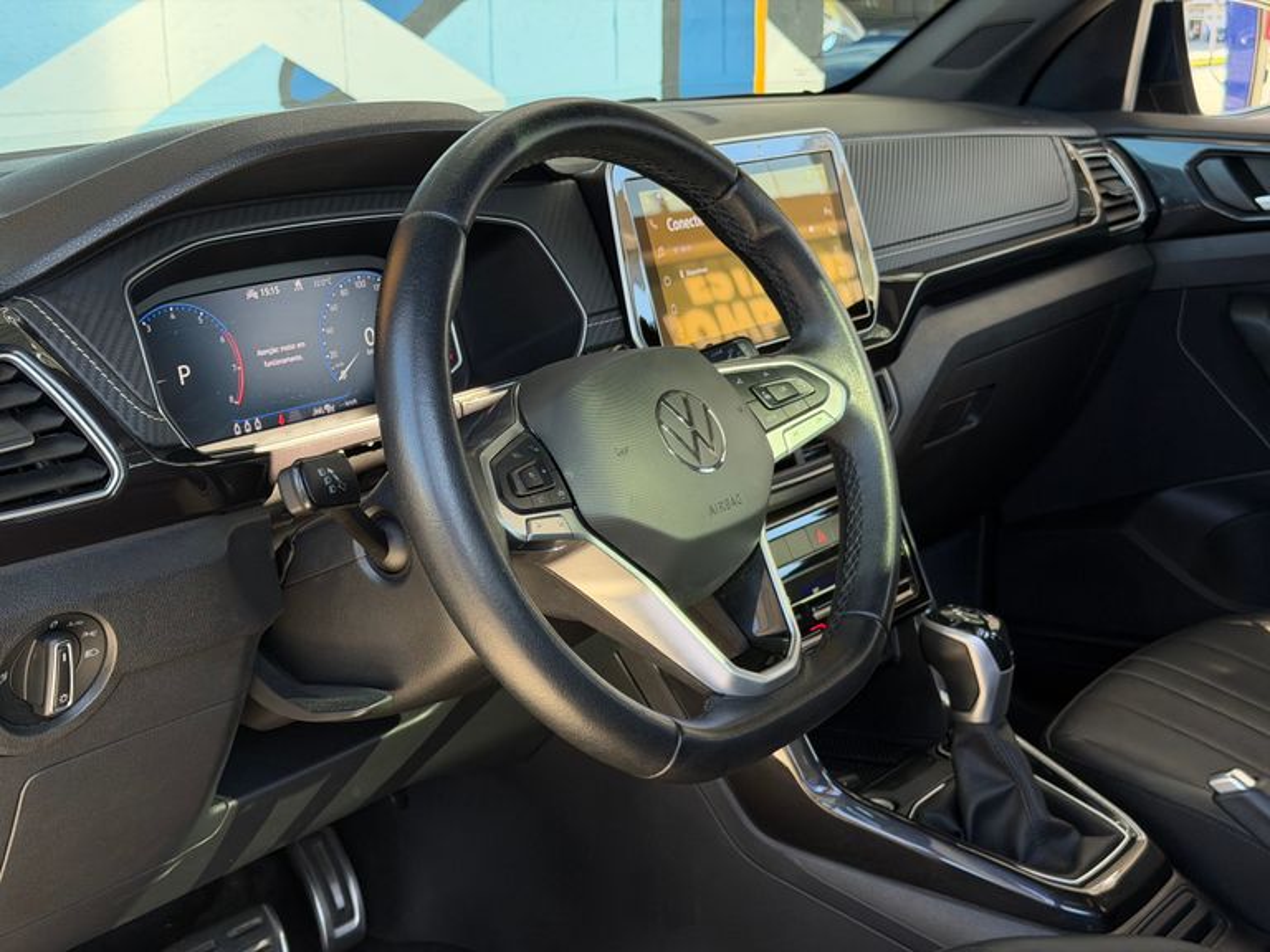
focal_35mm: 48
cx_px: 635
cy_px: 476
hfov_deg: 39.7
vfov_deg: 30.3
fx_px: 1761
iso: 64
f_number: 1.78
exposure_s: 1/175
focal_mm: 6.76
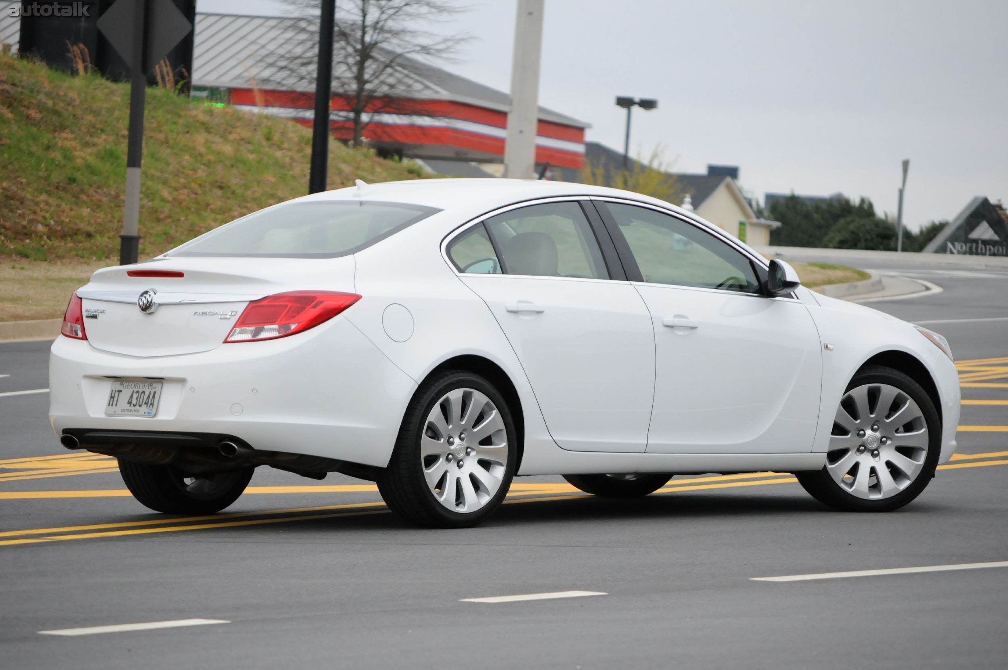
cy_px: 335
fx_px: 5118
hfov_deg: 11.2
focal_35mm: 183
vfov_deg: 7.5
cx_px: 504
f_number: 5.6
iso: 1000
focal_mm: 122
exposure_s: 1/1000
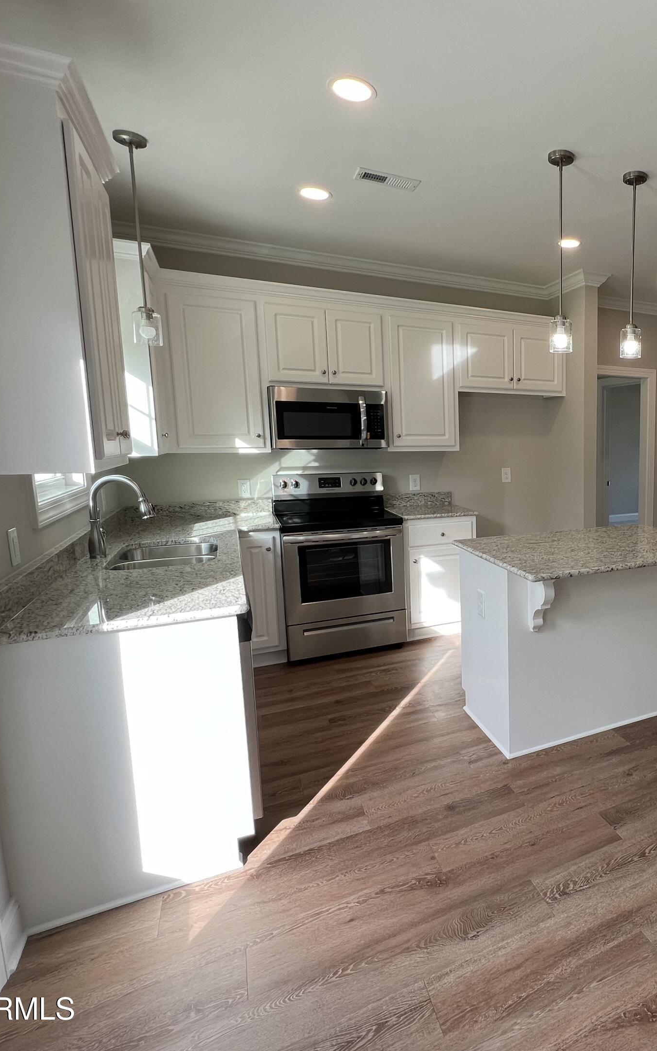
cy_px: 515
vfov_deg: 88.0
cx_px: 571
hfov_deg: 55.3
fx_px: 544
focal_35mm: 19
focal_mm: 1.57
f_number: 1.8
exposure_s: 1/99
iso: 40
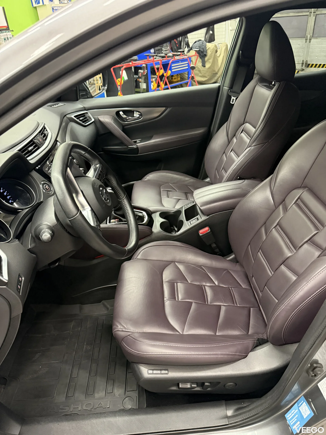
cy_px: 218
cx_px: 163
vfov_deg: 71.6
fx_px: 301
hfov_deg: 56.8
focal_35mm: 24
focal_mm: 6.76
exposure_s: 1/50
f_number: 1.78
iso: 640
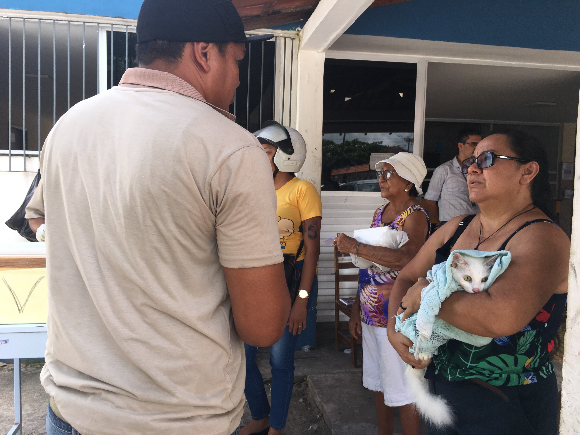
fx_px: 486
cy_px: 218
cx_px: 290
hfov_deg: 61.7
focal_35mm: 29
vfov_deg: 48.2
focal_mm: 4.15
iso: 25
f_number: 2.2
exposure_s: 1/442
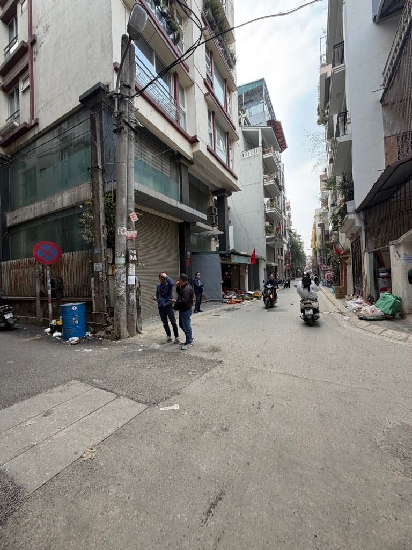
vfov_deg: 102.1
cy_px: 275
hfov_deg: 85.7
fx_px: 222
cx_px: 206
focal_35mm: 14
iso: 50
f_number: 2.2
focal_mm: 2.22
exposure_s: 1/276
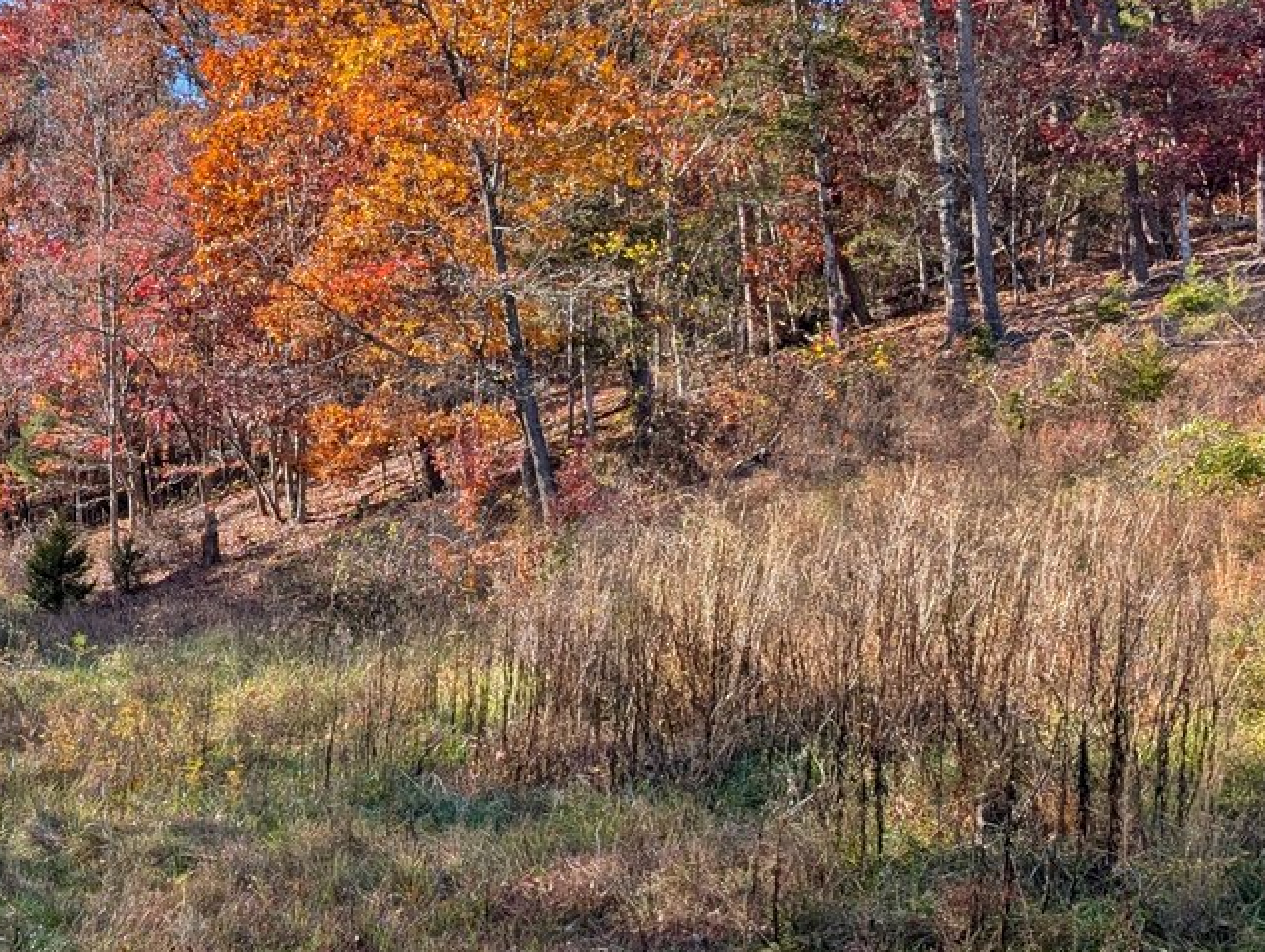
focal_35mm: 57
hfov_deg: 29.6
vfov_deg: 25.7
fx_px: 2086
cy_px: 437
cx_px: -206
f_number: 1.68
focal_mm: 6.9
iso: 20
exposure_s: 1/1005
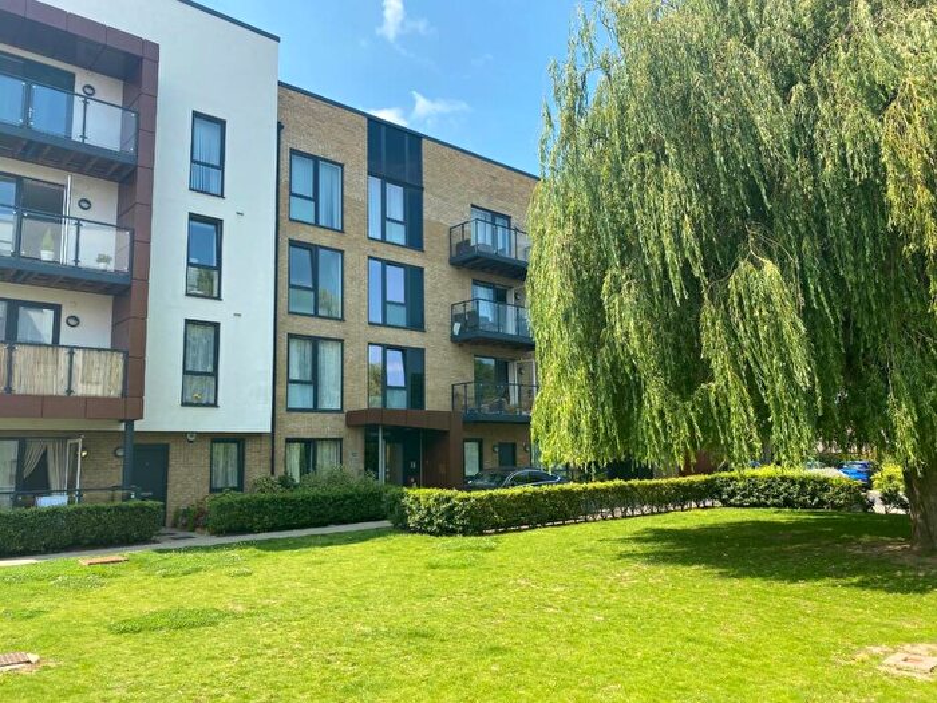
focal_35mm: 26
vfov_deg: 53.1
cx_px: 468
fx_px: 704
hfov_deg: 67.3
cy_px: 352
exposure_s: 1/1135
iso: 32
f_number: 1.8
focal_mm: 4.25
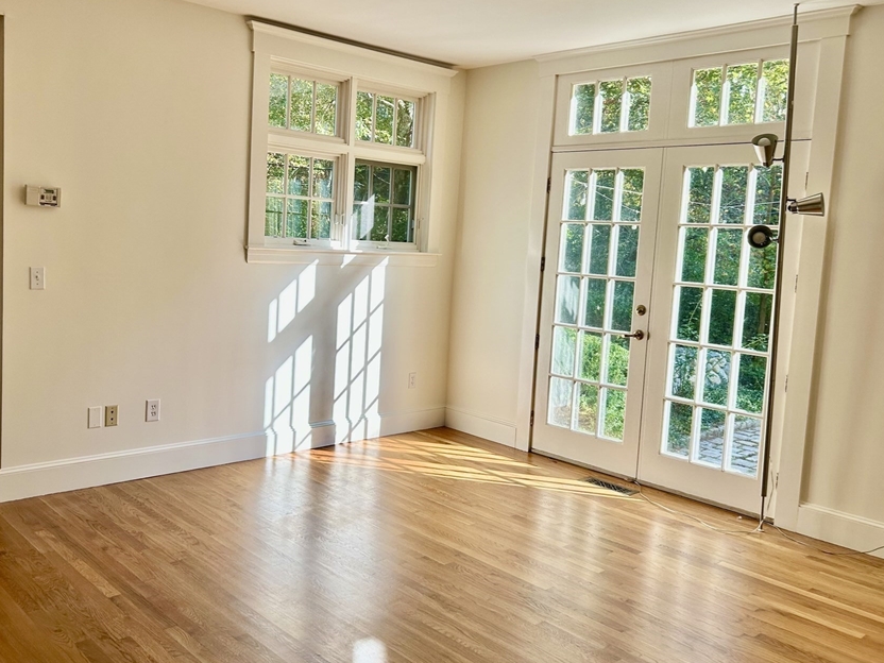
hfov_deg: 56.7
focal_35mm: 32
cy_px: 302
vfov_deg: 44.1
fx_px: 817
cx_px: 389
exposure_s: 1/509
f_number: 1.5
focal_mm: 5.7
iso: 50
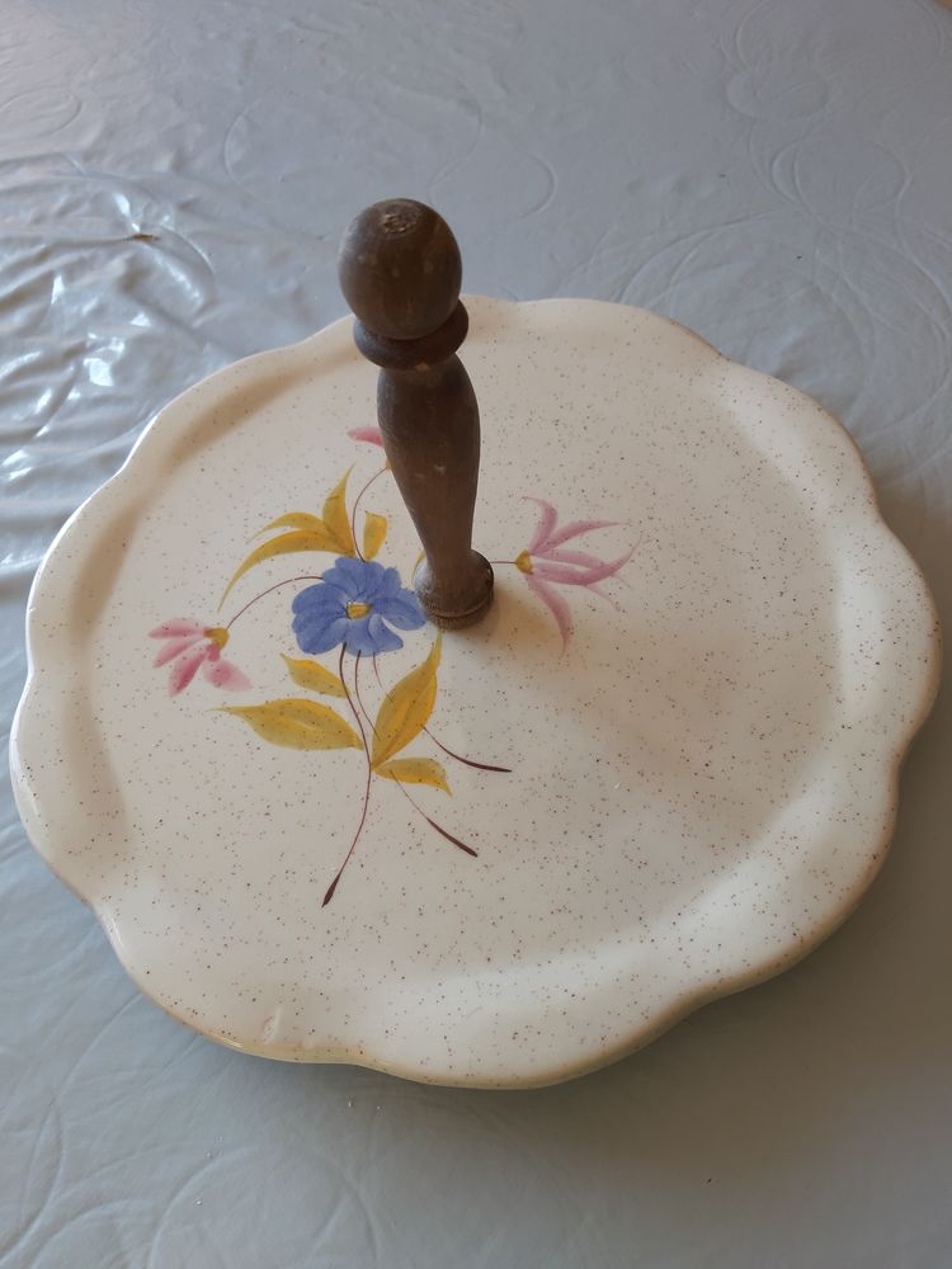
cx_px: 476
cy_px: 634
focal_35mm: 27
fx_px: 990
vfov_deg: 65.3
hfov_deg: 51.4
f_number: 1.7
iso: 40
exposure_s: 1/120
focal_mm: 3.93
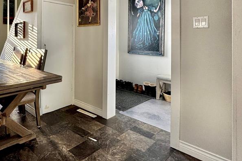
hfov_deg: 64.7
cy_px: 38
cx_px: 46
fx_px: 168
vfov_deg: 49.1
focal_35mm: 25
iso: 125
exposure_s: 1/99
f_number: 2.2
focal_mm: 2.22
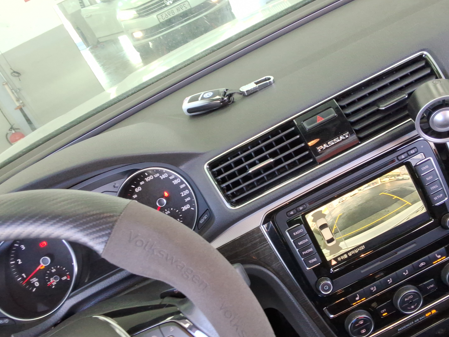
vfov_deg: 44.1
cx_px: 242
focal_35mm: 32
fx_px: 415
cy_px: 153
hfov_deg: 56.8
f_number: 1.9
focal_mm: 2.91
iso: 85
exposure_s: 1/40
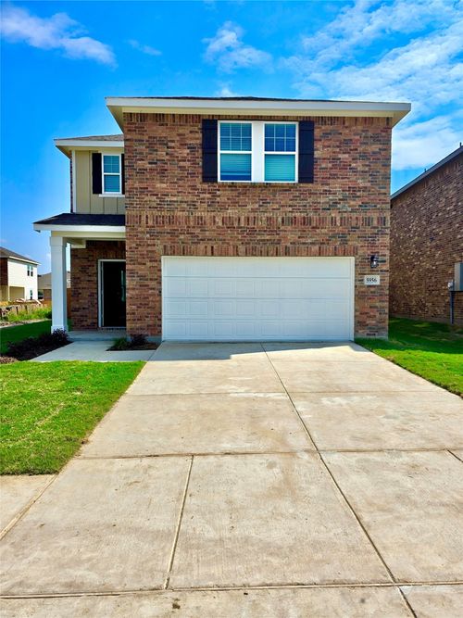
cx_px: 232
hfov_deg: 58.9
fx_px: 410
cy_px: 309
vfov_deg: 73.9
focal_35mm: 23
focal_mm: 6.3
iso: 12
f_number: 1.7
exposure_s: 1/1488
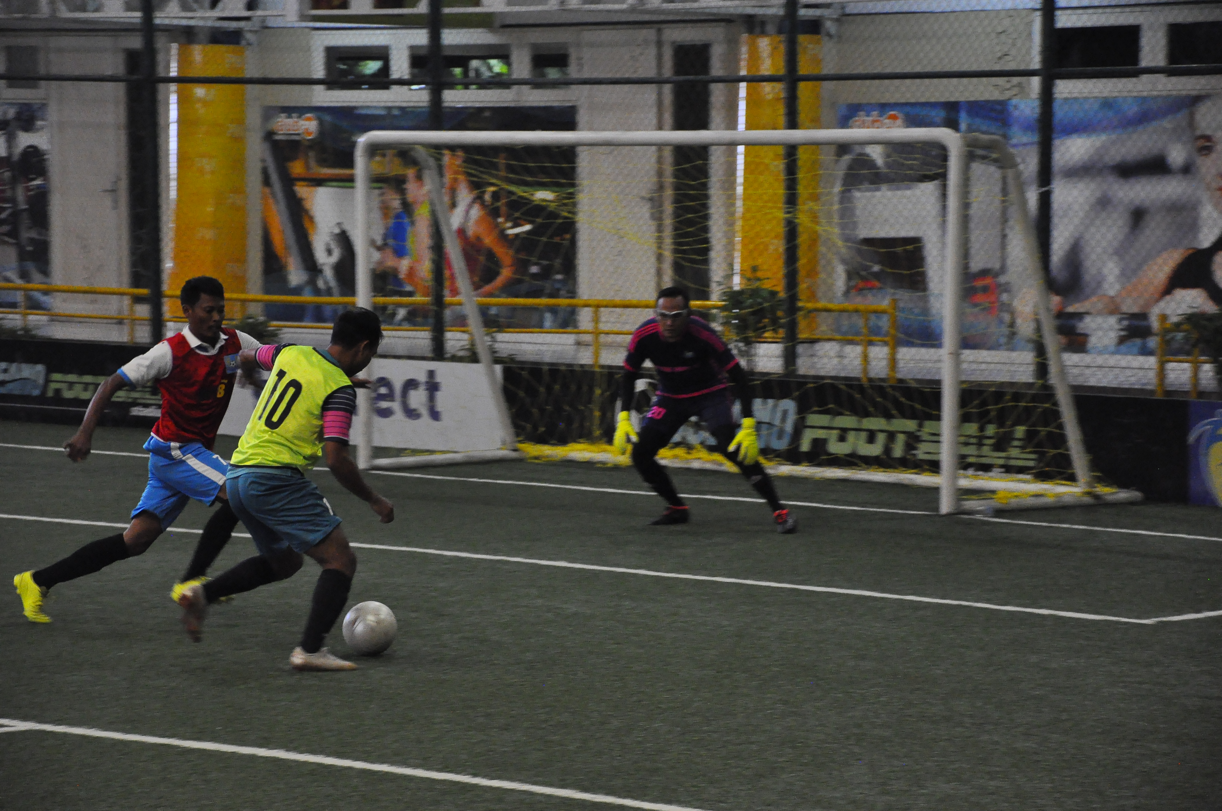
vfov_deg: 10.1
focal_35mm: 135
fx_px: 4577
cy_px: 406
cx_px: 611
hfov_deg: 15.2
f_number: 5.6
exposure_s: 1/125
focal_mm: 90
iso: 3200
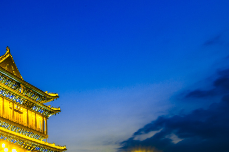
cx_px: -11
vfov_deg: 32.7
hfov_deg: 40.8
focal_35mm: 40
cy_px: 115
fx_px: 254
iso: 80
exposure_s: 8
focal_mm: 19
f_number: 22
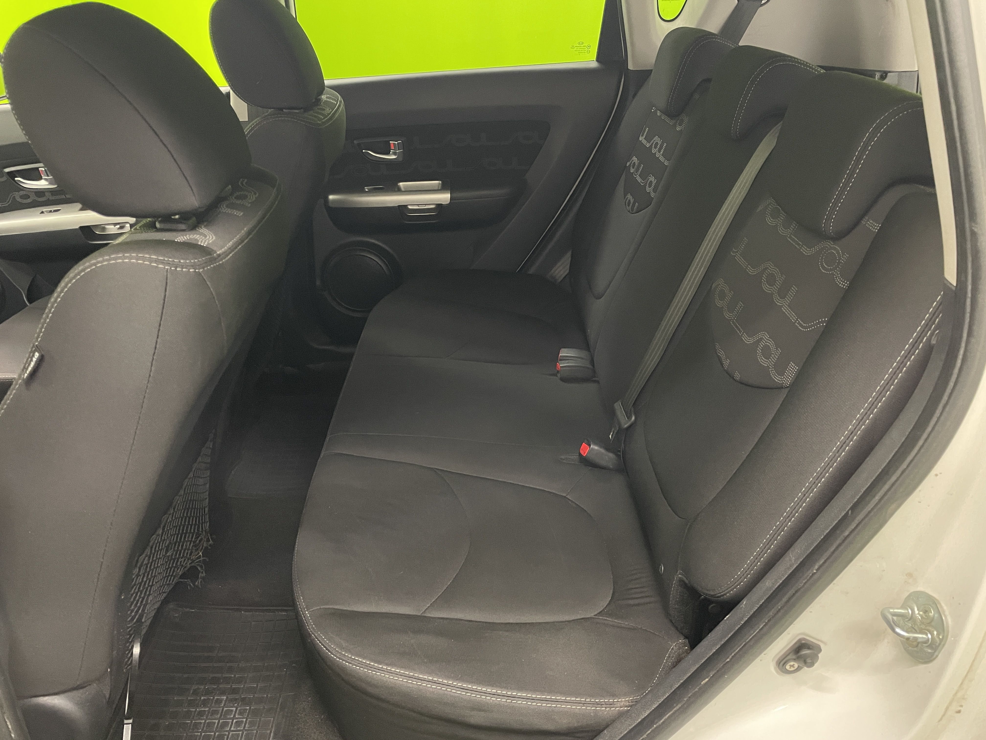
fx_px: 741
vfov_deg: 53.1
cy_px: 370
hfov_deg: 67.3
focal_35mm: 26
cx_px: 493
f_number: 1.6
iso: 400
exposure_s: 1/50
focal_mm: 4.2
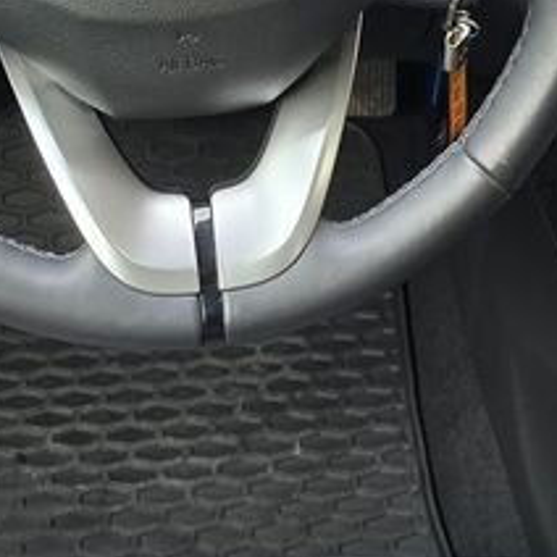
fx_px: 1784
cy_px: 74
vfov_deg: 17.5
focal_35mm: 98
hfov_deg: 17.7
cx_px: 321
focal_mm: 6.3
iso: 200
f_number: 1.7
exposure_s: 1/51.1
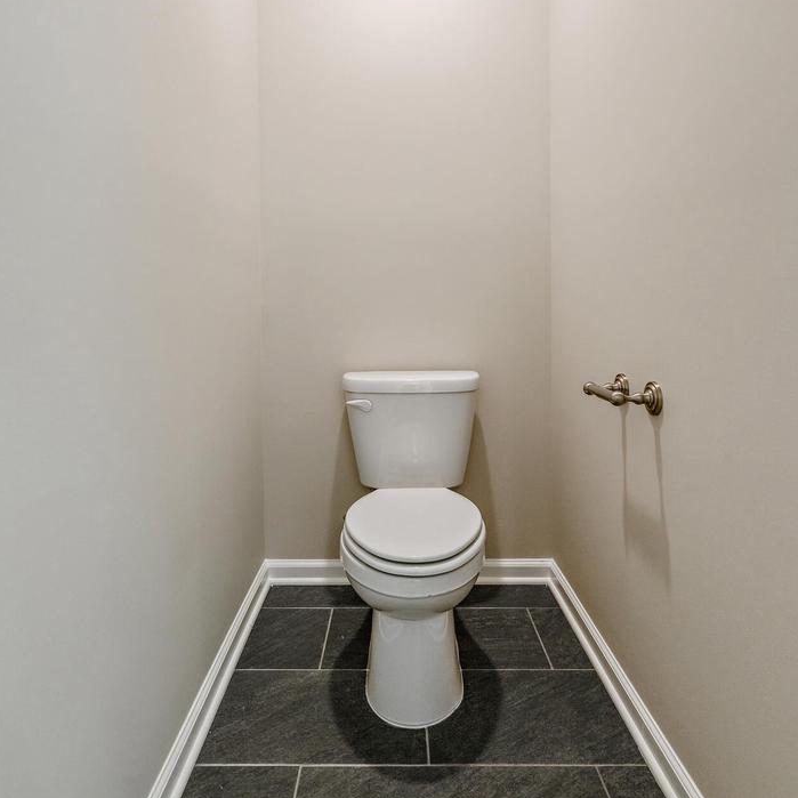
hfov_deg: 72.1
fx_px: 548
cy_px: 331
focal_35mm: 21
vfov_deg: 71.6
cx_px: 406
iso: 400
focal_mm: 16
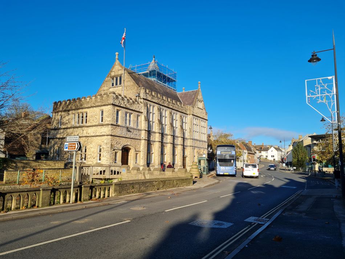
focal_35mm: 26
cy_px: 130
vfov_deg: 53.1
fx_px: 259
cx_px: 172
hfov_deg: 67.3
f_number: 1.8
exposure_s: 1/2152
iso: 50
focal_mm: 5.4
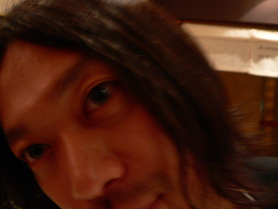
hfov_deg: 51.4
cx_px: 139
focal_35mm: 36
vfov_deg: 39.7
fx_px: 289
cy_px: 104
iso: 200
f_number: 2.8
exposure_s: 1/4
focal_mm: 6
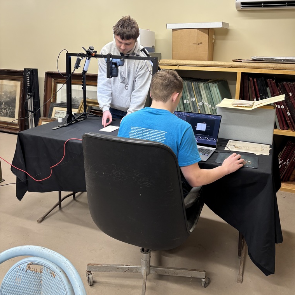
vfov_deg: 52.0
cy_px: 112
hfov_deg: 52.5
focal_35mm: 31
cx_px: 148
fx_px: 299
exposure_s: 1/121
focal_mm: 5.96
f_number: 1.6
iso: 100
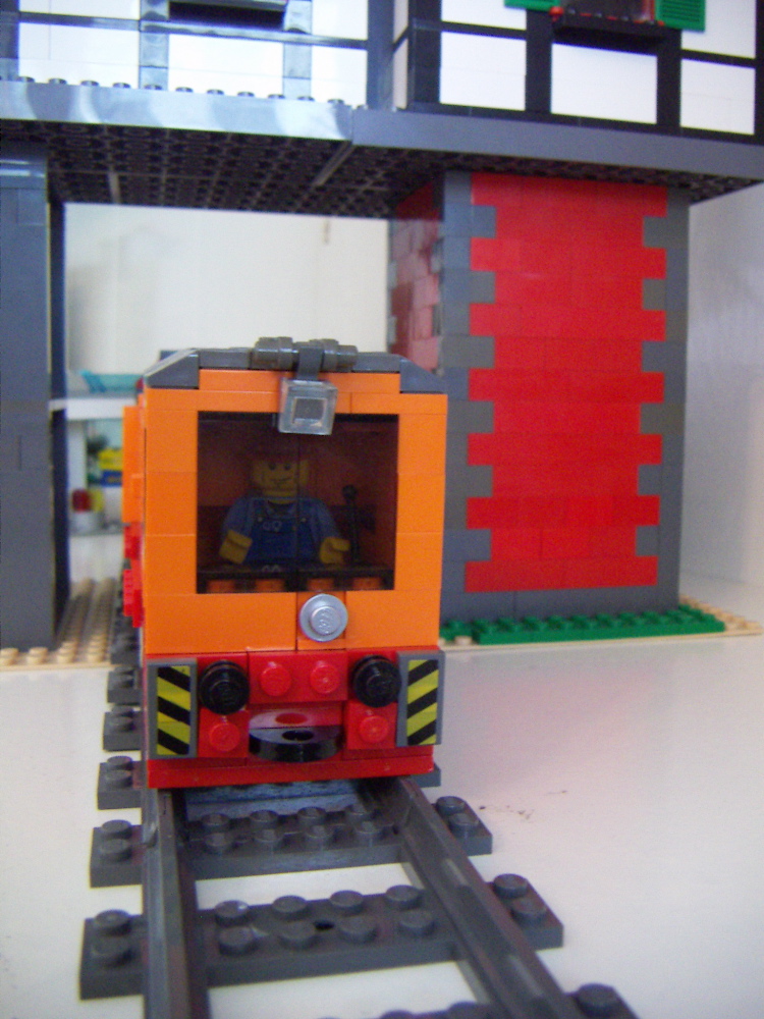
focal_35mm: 36
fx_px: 1059
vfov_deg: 51.4
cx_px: 382
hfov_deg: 39.7
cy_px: 510
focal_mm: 4.7
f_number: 2.8
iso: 200
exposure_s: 1/8
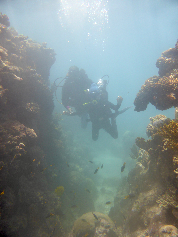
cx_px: 89
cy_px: 118
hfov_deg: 56.8
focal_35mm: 24
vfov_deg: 71.6
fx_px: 165
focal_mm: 4.3
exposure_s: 1/320
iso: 100
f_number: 3.3
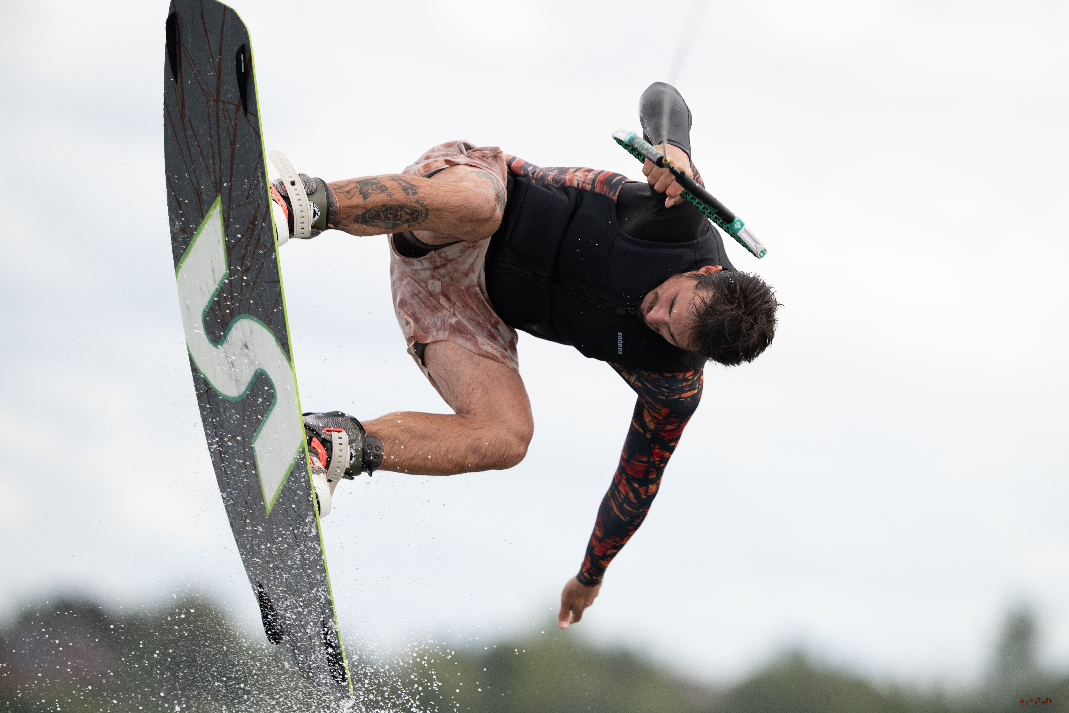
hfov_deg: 5.2
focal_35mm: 400
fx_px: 11877
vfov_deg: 3.4
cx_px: 534
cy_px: 356
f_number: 4.5
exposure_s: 1/2000
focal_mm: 400
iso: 500
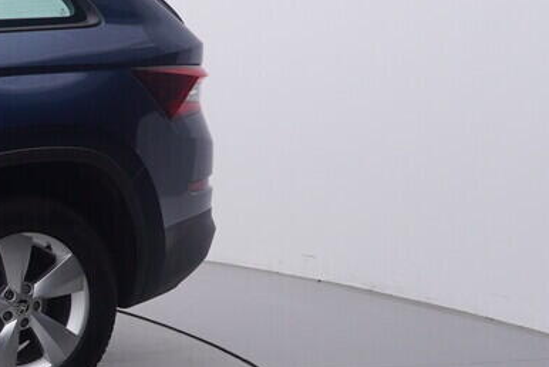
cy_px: 192
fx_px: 1280
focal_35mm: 84
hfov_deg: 18.6
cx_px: -449
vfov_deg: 16.3
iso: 200
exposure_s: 1/80
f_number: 5
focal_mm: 15
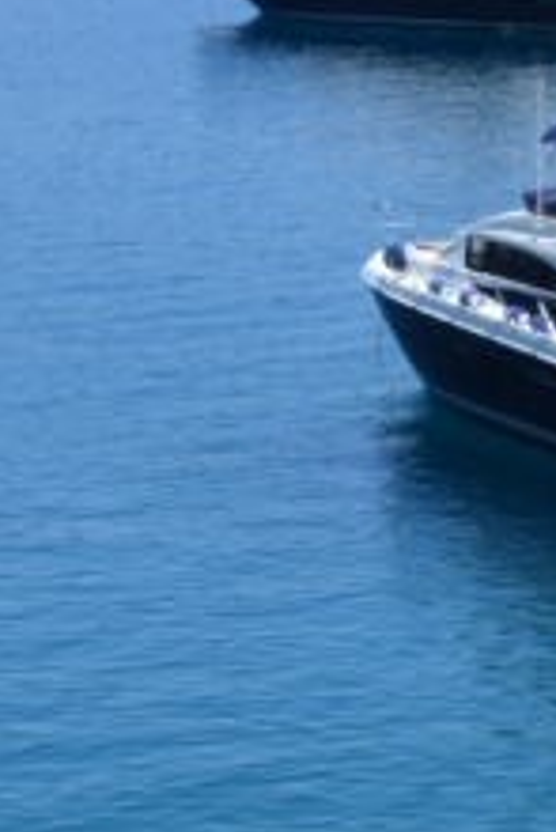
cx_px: 558
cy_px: 575
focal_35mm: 174
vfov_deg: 11.8
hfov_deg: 7.9
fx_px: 4032
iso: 200
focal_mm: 25
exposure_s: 1/30
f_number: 18
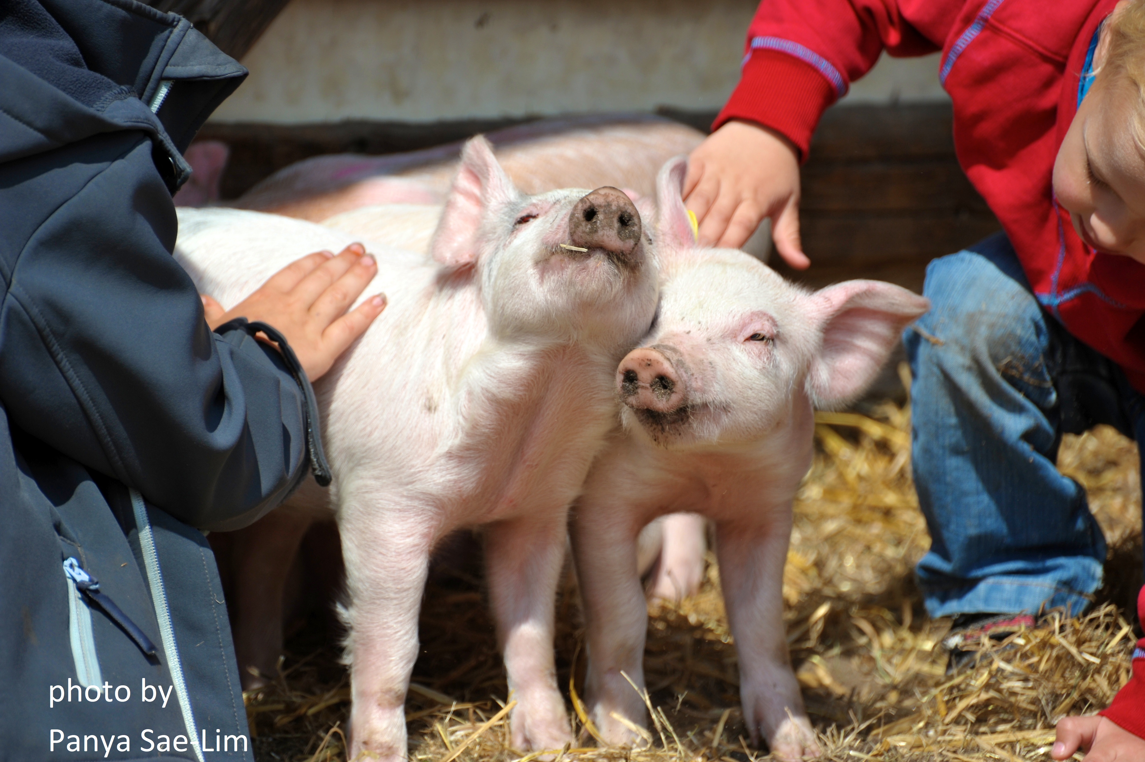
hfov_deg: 6.9
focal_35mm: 300
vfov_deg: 4.6
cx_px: 572
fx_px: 9535
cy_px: 381
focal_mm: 300
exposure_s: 1/1600
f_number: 5.6
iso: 400
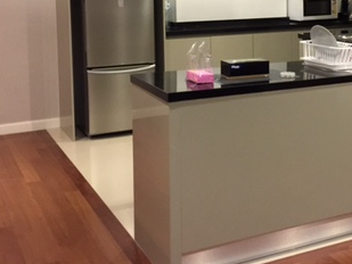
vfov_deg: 23.9
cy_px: 35
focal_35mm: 60
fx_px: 610
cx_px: 294
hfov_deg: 31.1
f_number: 2.2
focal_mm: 4.15
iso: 125
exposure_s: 1/10
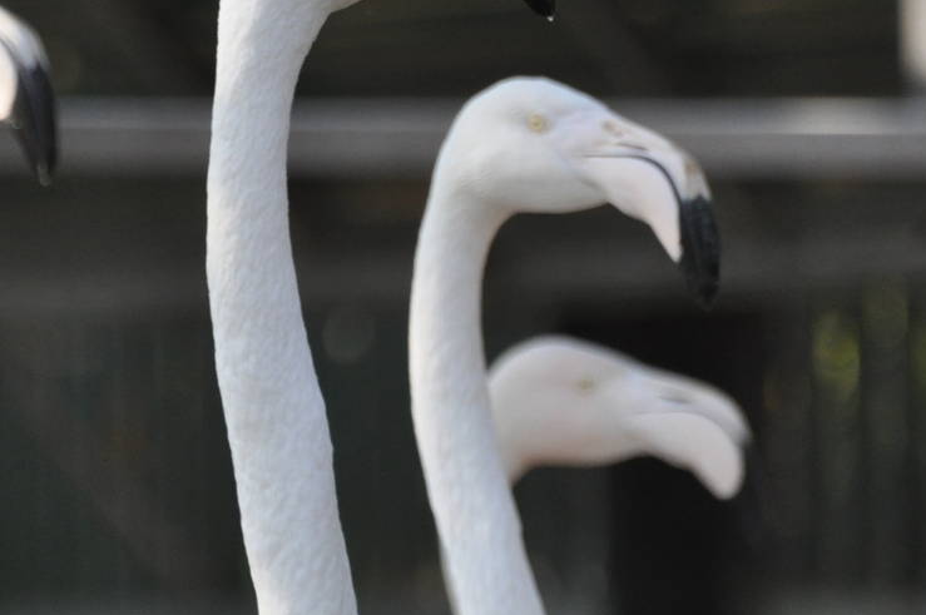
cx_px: 120
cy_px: 173
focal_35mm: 974
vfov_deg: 1.4
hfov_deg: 2.1
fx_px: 25025
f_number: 5.6
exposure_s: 1/500
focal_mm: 300
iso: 800
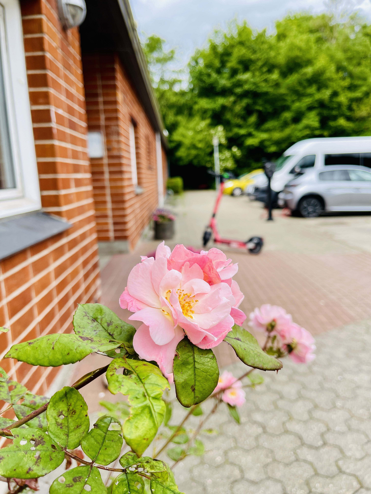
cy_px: 247
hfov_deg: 54.9
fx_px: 357
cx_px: 186
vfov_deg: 69.4
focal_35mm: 25
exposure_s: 1/1493
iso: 32
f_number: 1.6
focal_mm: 5.1
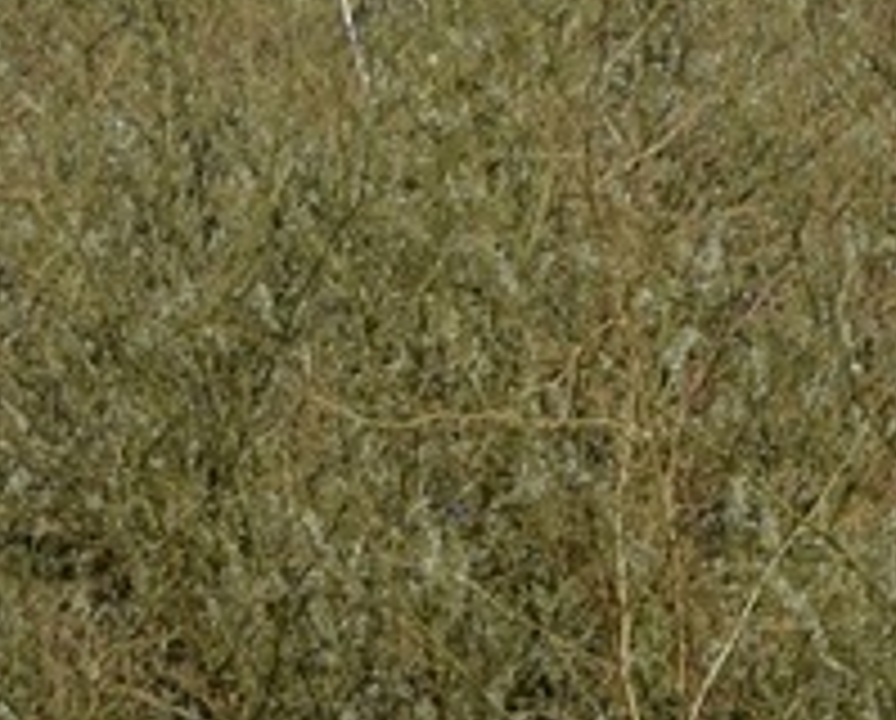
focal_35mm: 253
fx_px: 6722
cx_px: 1405
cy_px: -1046
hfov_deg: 7.5
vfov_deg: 5.9
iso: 100
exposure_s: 1/1000
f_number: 5.6
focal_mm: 28
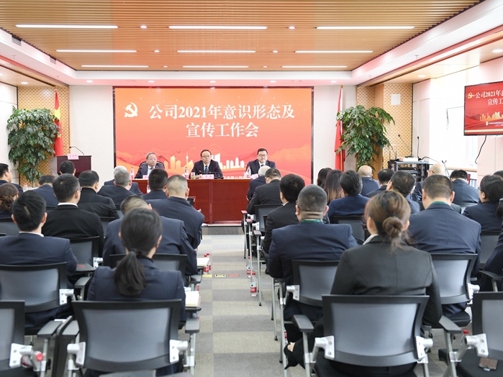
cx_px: 234
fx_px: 639
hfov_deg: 42.9
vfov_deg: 32.9
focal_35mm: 44
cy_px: 186
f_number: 4
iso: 1250
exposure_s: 1/60
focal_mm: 40
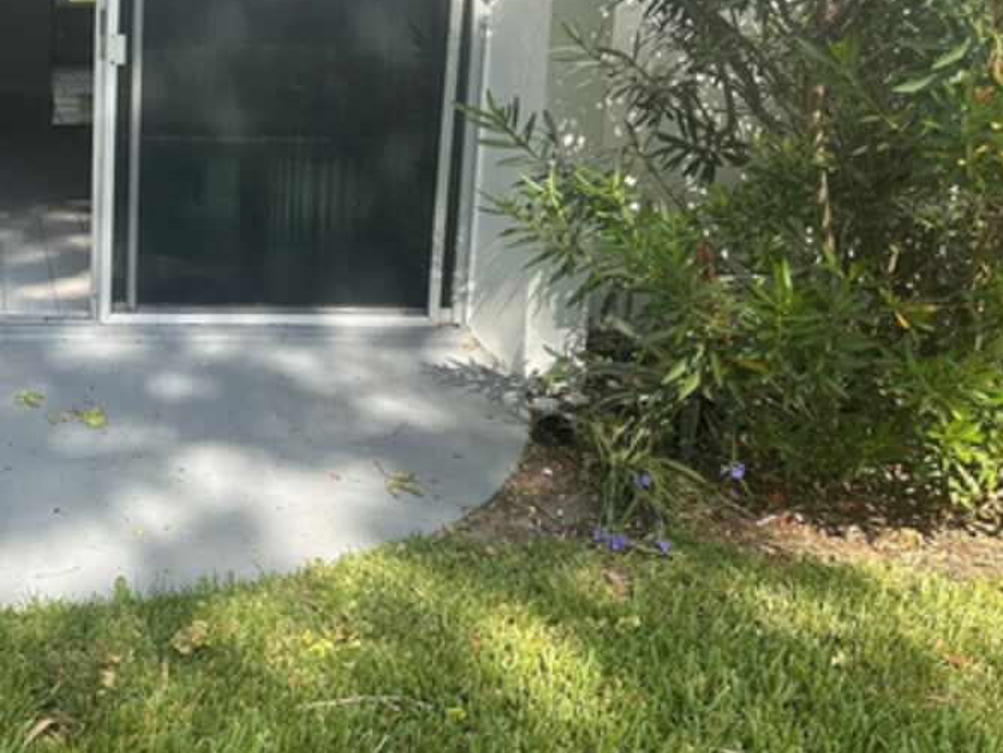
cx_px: 48
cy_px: 206
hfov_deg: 37.7
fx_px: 1333
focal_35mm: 46
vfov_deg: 31.1
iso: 80
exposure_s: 1/2028
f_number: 1.78
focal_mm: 6.86
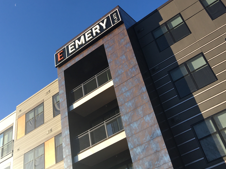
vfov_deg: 32.3
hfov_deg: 42.8
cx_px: 92
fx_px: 287
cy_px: 43
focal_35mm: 44
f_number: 2.2
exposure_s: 1/777
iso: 25
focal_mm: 4.15
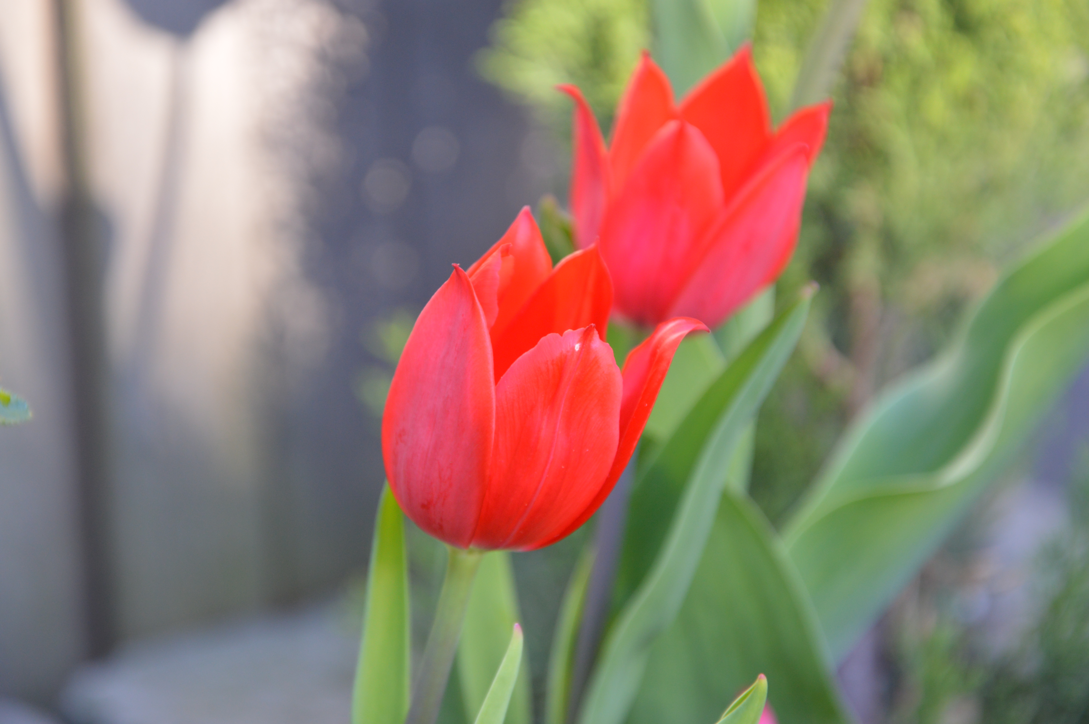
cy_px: 362
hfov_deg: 14.0
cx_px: 544
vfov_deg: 9.3
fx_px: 4443
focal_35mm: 147
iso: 400
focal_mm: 98
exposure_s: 1/60
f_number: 5.6
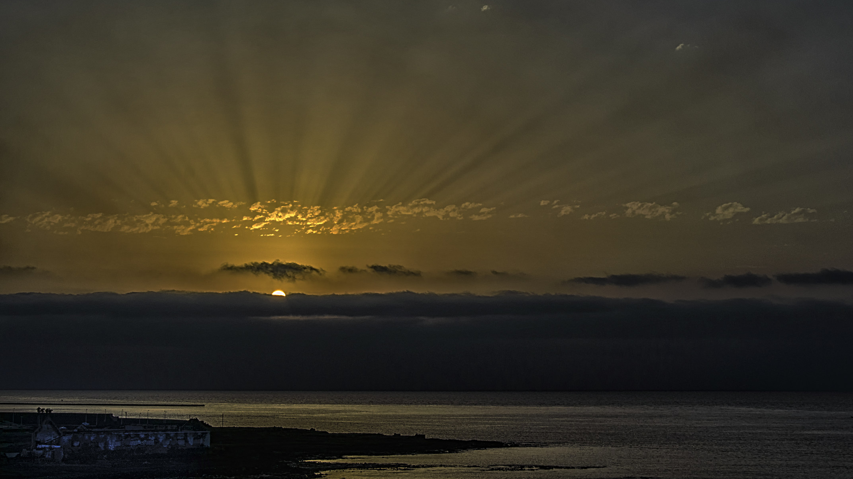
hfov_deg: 34.0
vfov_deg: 19.5
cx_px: 478
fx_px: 1393
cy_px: 291
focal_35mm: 62
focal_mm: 35
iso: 400
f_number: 11
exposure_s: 1/125
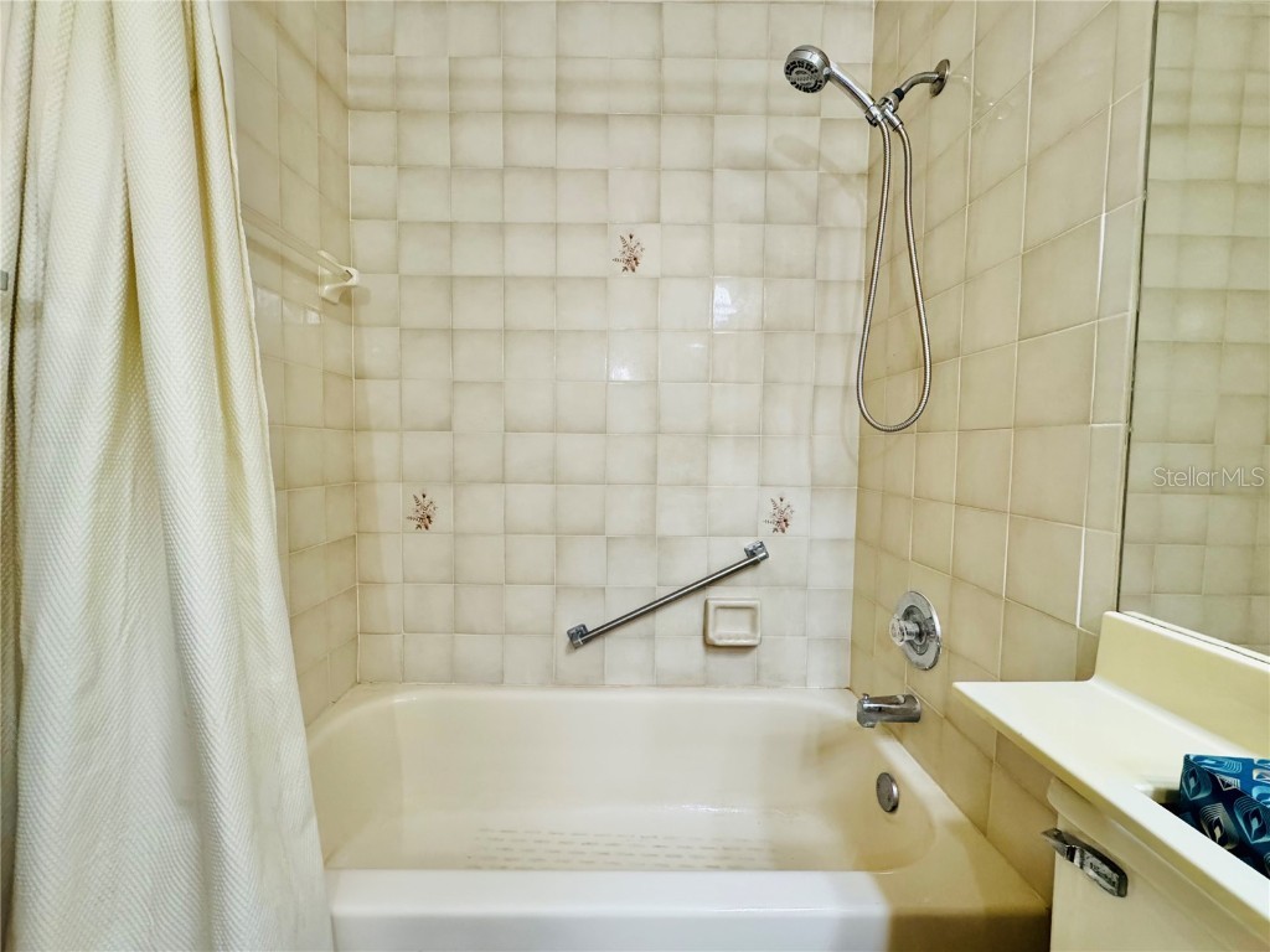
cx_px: 635
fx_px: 514
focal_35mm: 14
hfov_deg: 102.1
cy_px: 476
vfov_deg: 85.7
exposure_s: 1/120
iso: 320
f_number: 2.2
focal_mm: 2.22
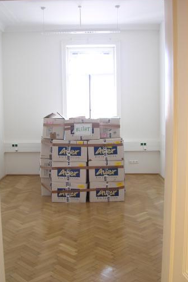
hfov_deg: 33.4
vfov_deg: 48.5
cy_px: 140
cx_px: 85
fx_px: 314
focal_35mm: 40
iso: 100
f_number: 2.8
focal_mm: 5.8
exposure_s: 1/7.5
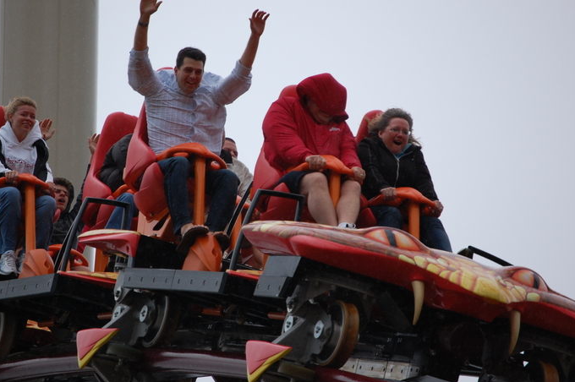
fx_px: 5633
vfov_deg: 3.9
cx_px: 252
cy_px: 171
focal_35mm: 353
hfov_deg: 5.8
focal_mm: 200
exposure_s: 1/1000
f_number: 5.6
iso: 400
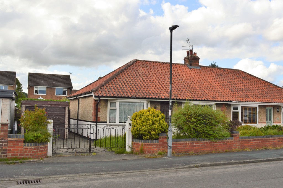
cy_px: 94
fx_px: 283
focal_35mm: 36
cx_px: 142
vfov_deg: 36.8
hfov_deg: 53.2
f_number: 11
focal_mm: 24
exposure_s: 1/400
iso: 400
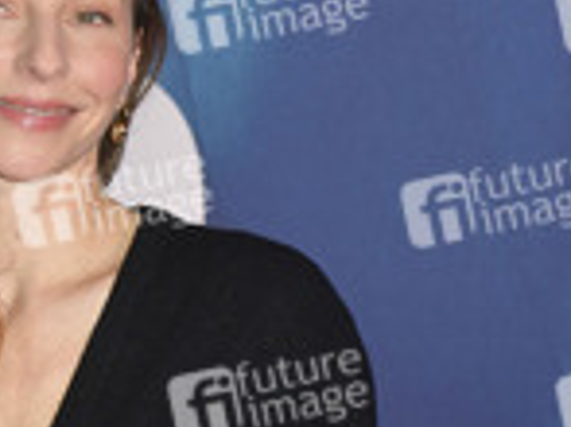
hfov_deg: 9.4
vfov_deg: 7.2
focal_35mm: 206
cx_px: -223
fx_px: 3395
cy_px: 299
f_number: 5.6
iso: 800
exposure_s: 1/200
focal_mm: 70
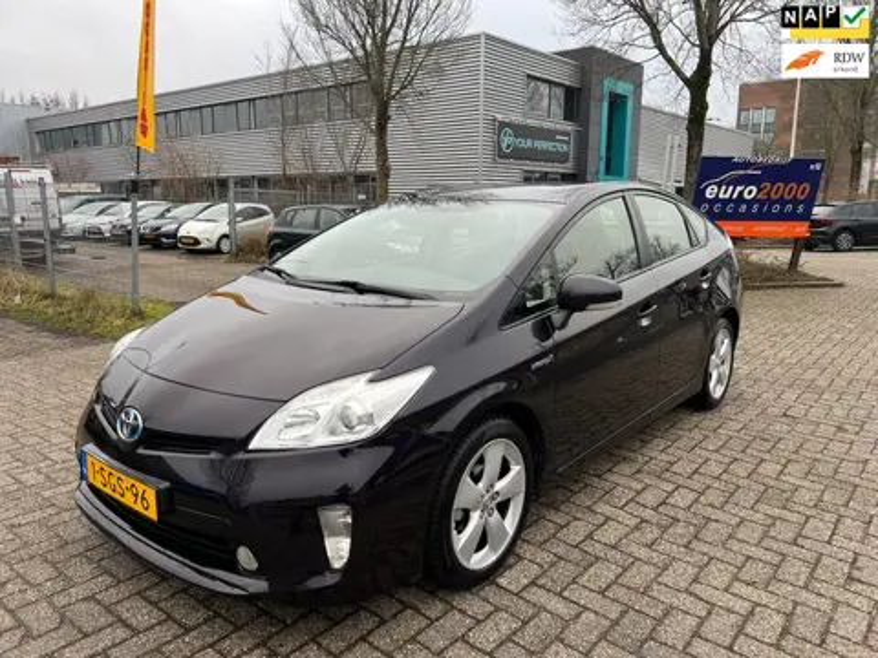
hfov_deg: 67.3
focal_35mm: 26
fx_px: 659
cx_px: 439
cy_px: 329
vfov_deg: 53.1
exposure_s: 1/352
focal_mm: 5.7
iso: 50
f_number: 1.5
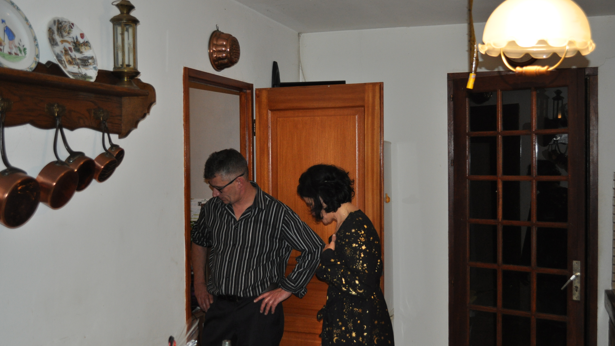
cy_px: 185
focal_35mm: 41
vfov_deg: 29.0
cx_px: 307
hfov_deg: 49.4
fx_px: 669
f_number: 4.2
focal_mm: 26
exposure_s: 1/60
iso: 800
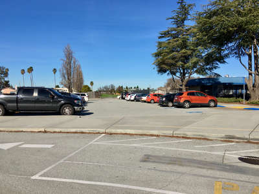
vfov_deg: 48.2
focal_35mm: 29
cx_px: 130
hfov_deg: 61.7
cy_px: 97
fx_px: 217
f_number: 2.2
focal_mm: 4.15
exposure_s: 1/2262
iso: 25
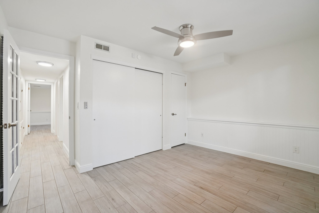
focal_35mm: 15
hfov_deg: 100.4
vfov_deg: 77.3
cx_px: 160
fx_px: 133
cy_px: 106
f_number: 8
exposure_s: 1/10
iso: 400
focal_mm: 10
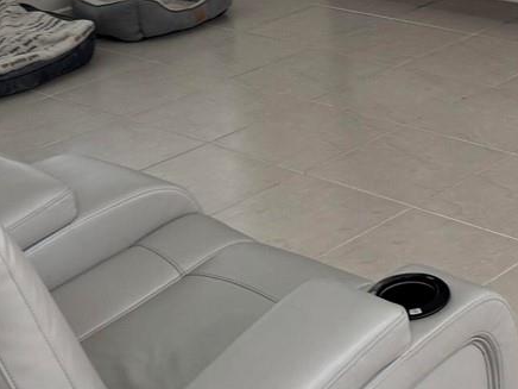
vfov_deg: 15.7
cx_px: 453
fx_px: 1317
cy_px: -163
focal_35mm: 88
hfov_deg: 21.8
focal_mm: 6.76
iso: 160
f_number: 1.78
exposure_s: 1/60
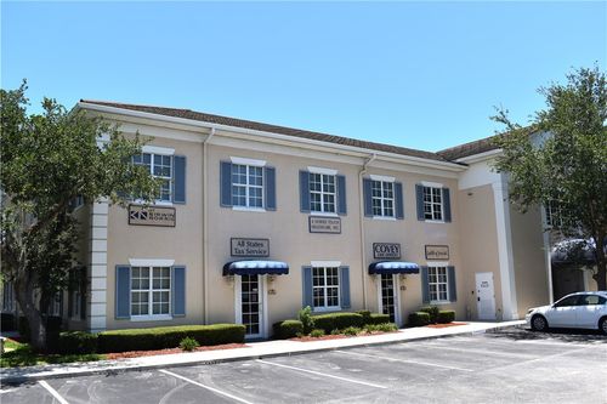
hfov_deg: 57.2
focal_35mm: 33
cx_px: 304
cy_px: 202
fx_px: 556
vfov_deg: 39.9
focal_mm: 22
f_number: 8
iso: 100
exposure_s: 1/250
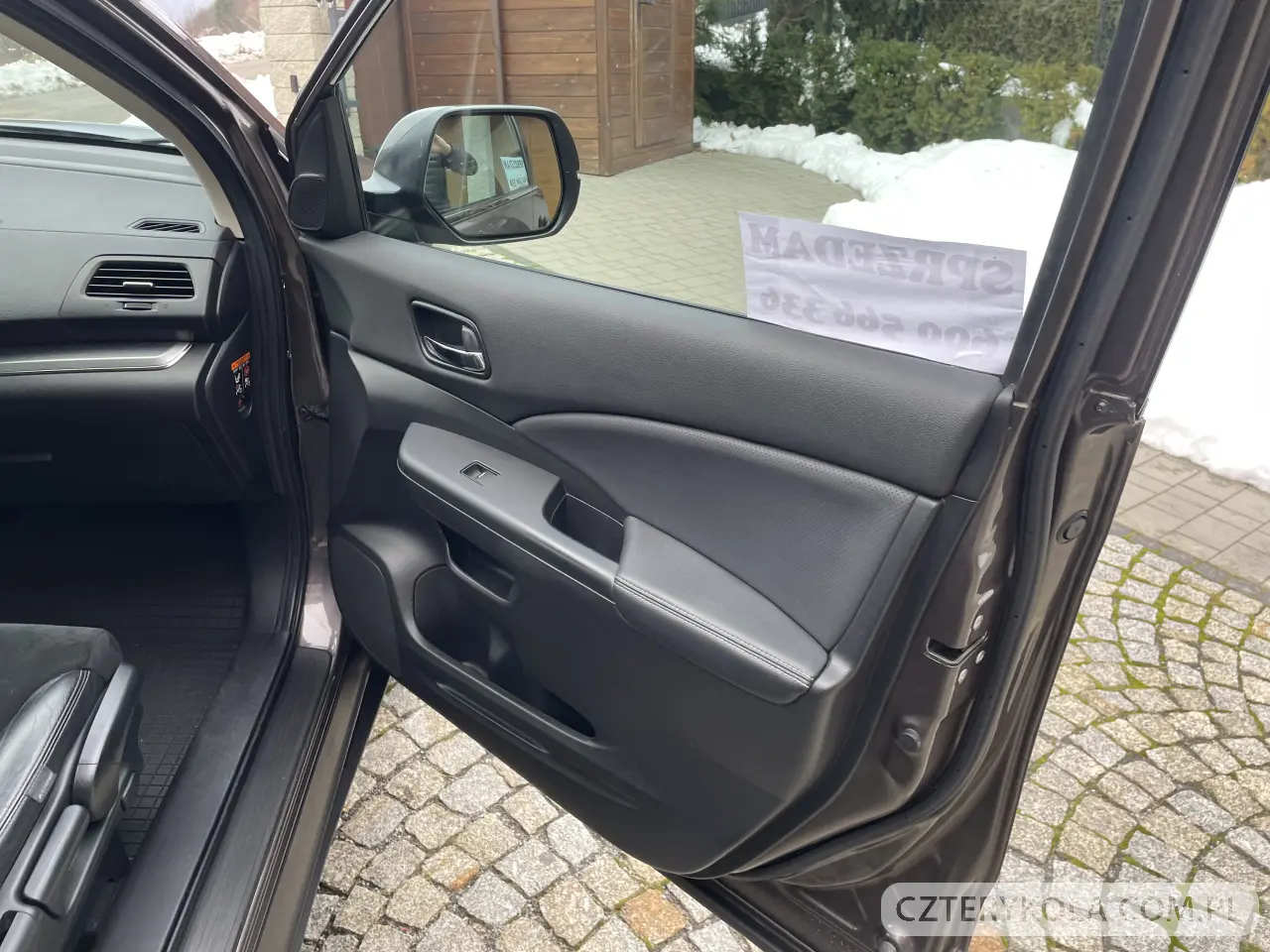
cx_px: 635
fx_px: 954
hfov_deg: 67.3
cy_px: 476
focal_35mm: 26
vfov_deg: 53.1
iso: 40
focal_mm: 4.2
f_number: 1.6
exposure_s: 1/121
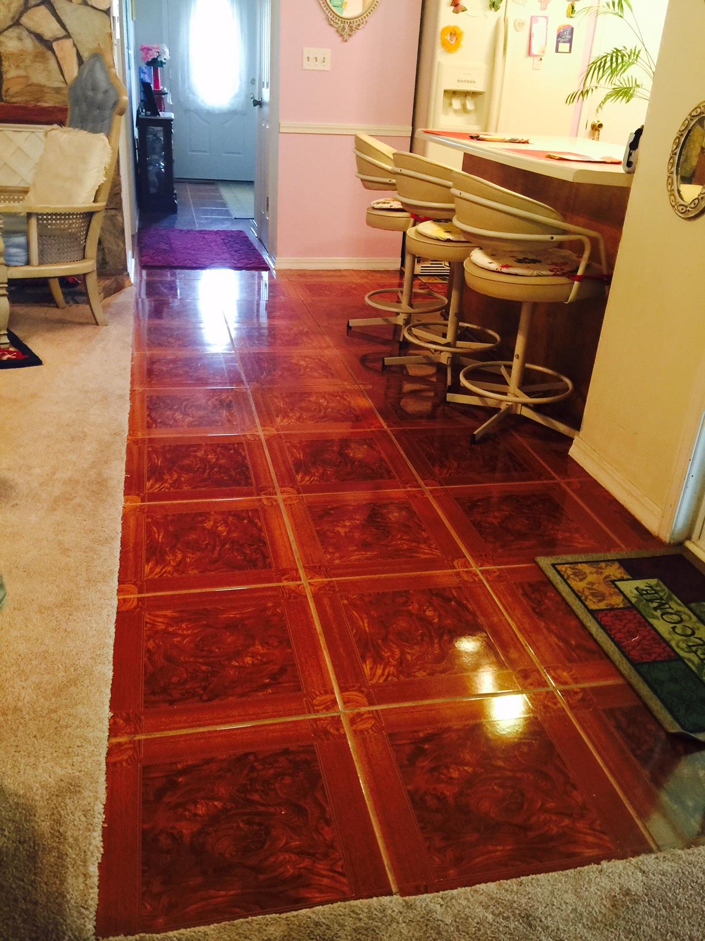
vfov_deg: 61.7
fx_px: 787
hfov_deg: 48.2
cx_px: 352
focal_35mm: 29
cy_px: 470
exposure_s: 1/10
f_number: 2.2
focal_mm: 4.15
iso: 100
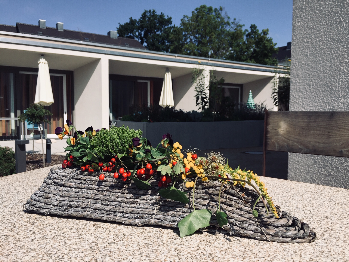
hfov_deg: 61.7
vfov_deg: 48.2
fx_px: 292
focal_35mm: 29
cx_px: 174
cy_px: 131
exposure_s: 1/2326
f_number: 2.2
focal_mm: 4.15
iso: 32
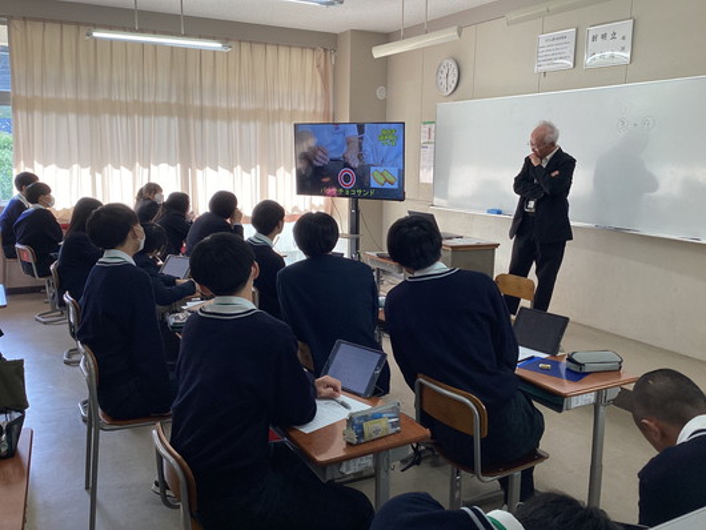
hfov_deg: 58.3
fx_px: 633
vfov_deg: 45.5
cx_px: 353
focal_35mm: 31
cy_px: 265
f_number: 2.4
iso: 40
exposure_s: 1/100
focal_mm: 3.3
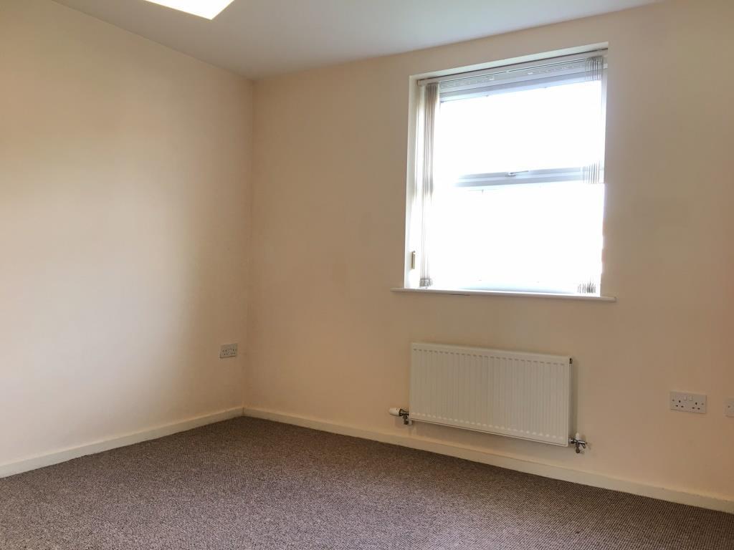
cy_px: 275
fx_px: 615
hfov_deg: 61.7
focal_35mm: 29
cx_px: 367
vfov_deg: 48.2
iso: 32
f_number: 2.2
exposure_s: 1/17
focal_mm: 4.15
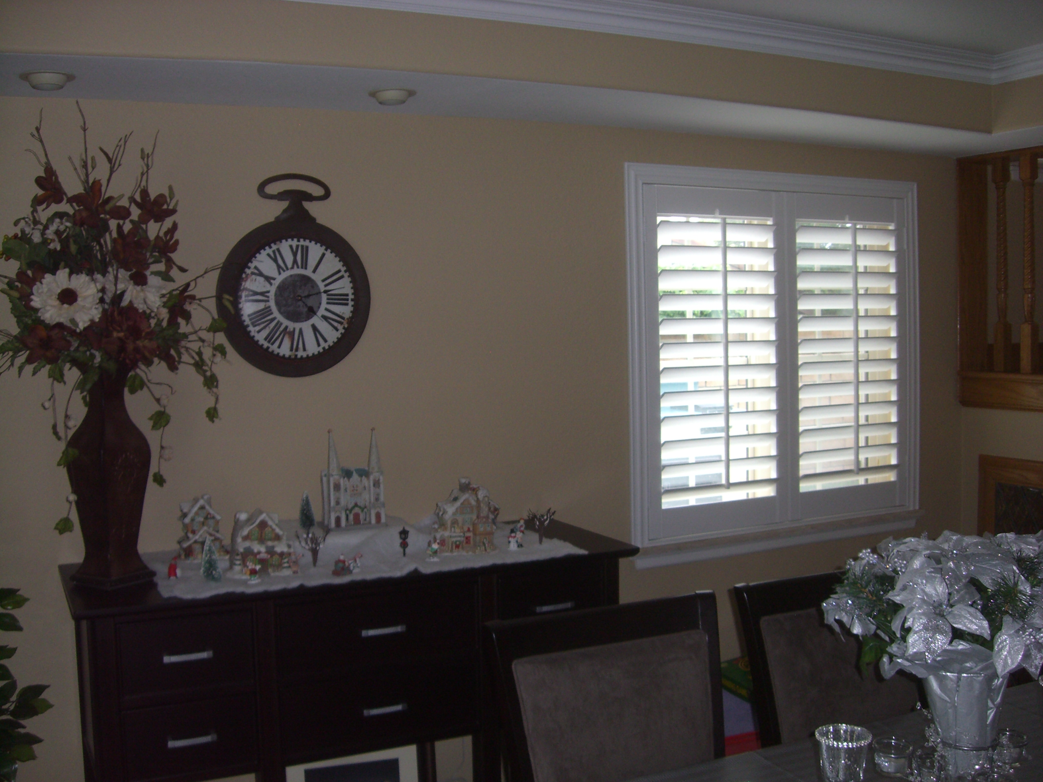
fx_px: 1145
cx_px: 522
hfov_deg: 49.0
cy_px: 391
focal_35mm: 38
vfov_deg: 37.7
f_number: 2.7
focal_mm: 6.2
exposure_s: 1/30
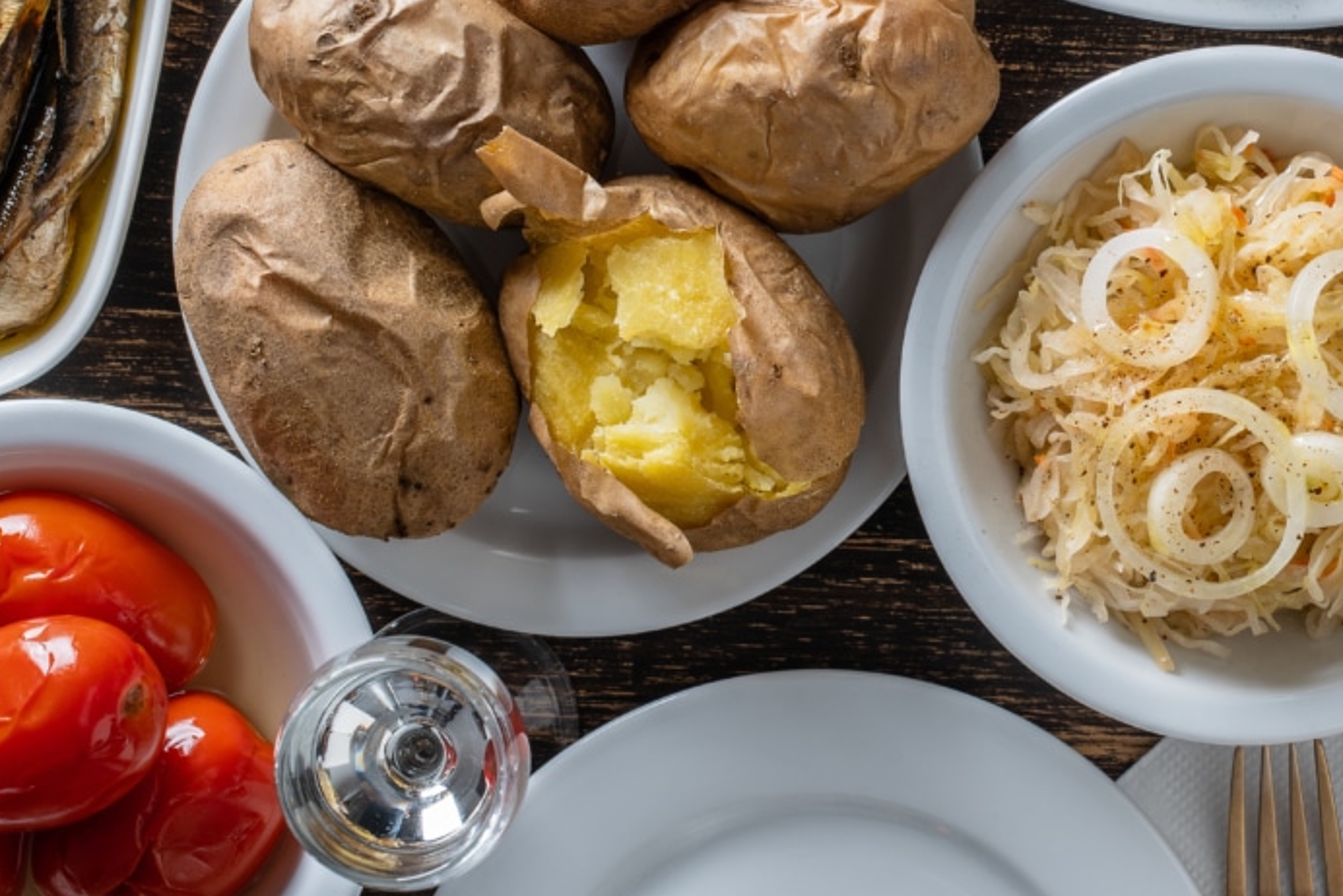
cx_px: 945
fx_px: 5822
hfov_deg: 13.1
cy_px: 367
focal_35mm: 156
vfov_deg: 8.8
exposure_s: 1/4
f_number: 11
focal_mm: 100
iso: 100
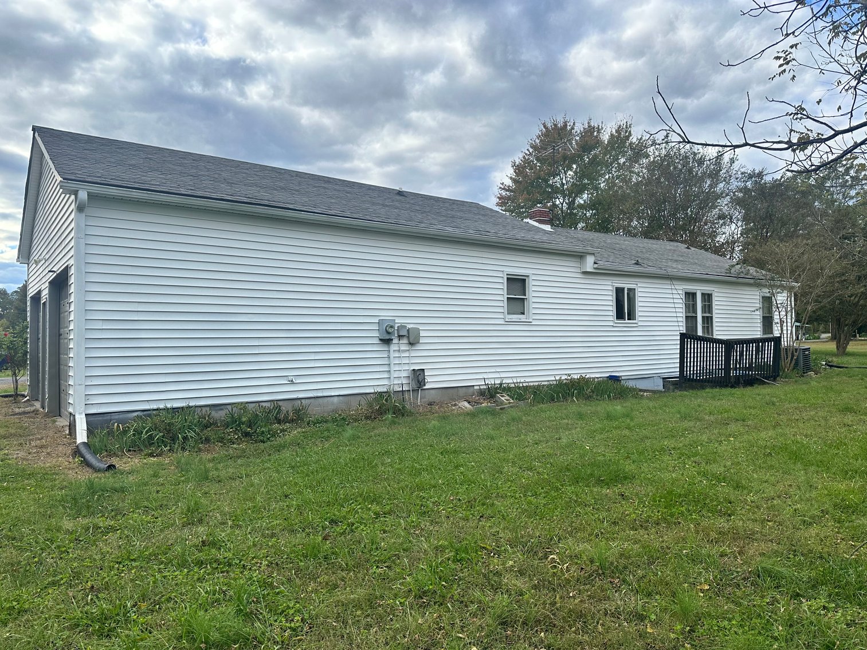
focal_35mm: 24
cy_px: 325
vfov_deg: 56.8
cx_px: 434
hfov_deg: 71.6
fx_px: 601
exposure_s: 1/1916
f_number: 1.78
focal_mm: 6.86
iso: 80
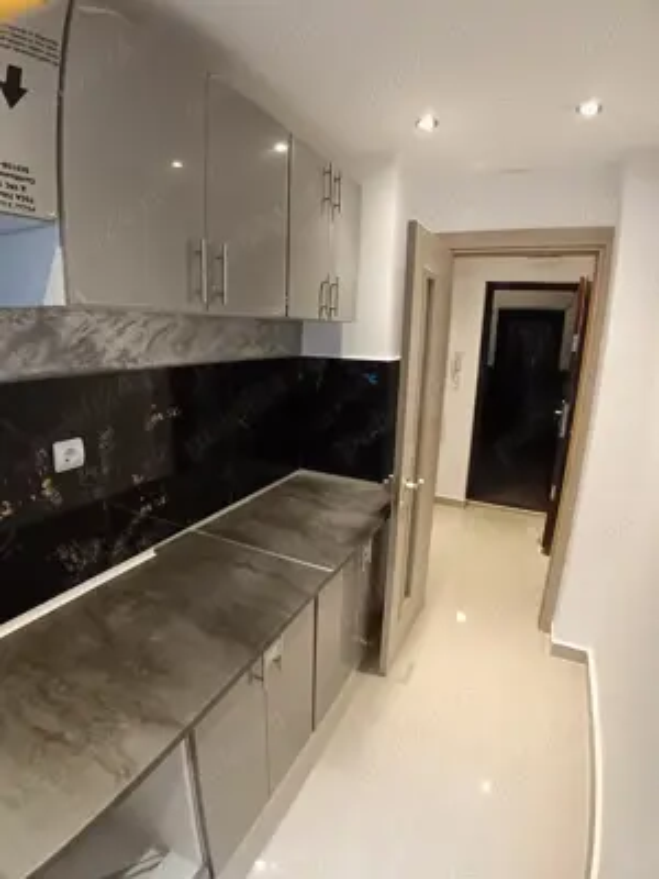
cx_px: 330
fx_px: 432
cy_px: 440
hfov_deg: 74.7
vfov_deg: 91.0
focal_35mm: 17
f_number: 2.2
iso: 858
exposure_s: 1/33.3
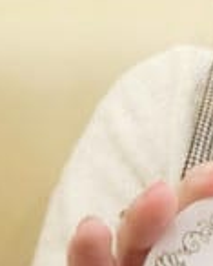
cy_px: -44
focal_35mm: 268
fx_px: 2110
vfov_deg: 7.2
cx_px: 544
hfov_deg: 5.5
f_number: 4.3
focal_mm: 9.16
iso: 800
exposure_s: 1/30
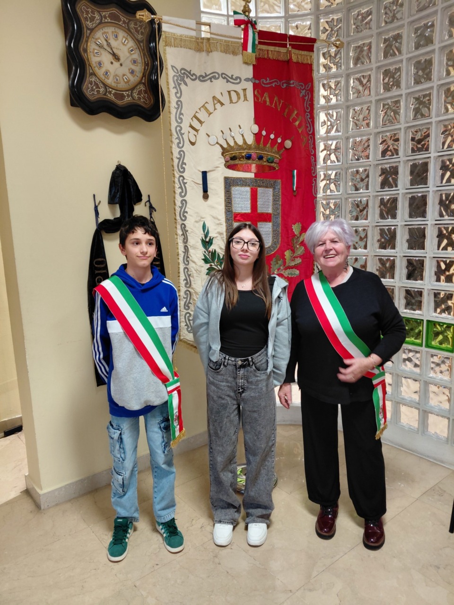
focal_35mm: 25
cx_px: 227
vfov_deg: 69.4
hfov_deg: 54.9
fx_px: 437
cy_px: 302
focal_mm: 4.69
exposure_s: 1/60
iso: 200
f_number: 1.8
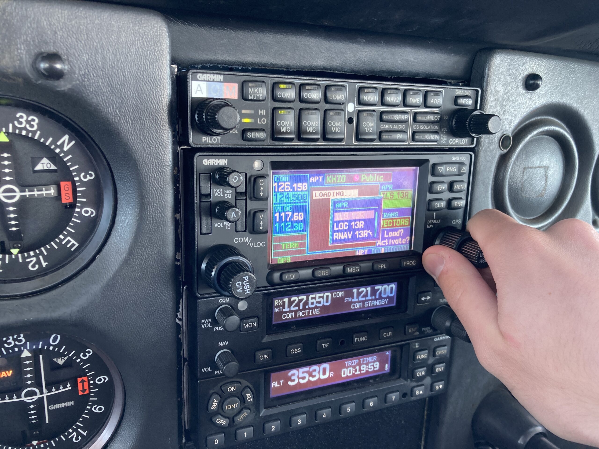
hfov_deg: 63.4
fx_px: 485
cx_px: 300
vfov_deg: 49.7
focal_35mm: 28
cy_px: 224
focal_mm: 3.99
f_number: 1.8
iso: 80
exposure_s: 1/85
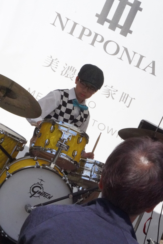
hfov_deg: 8.0
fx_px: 1160
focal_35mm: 171
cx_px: 82
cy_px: 122
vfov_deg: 12.0
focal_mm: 114
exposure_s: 1/4000
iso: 16000
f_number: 29
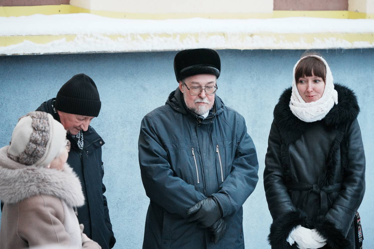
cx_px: 187
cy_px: 124
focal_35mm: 107
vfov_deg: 12.8
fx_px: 1112
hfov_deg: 19.1
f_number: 4.5
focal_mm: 107
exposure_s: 1/125
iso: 5000
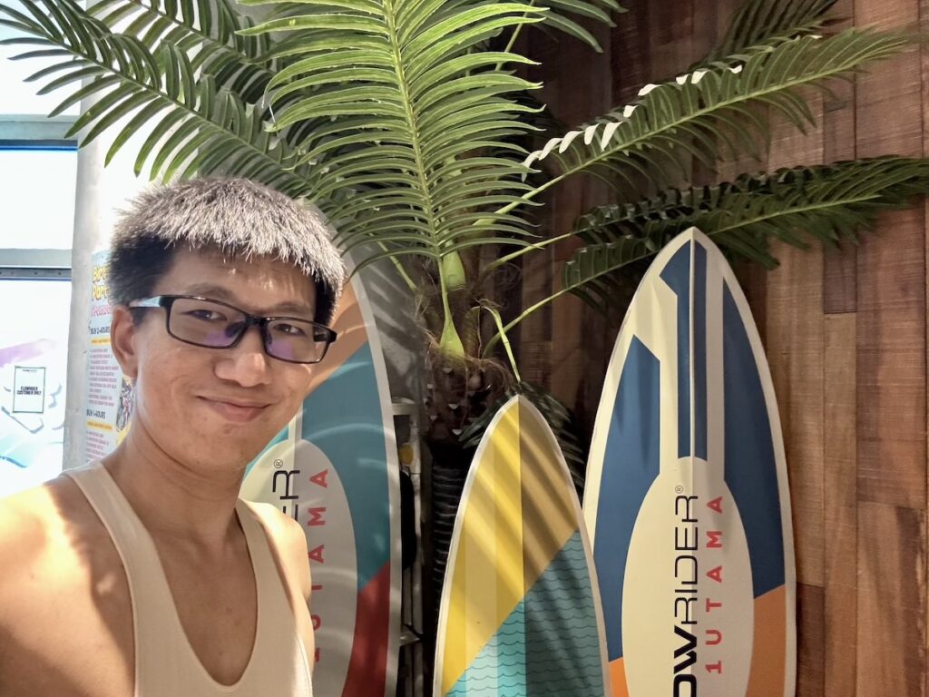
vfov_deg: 58.9
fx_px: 617
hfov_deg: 73.9
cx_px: 464
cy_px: 348
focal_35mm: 23
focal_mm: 2.69
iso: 500
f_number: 1.9
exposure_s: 1/25
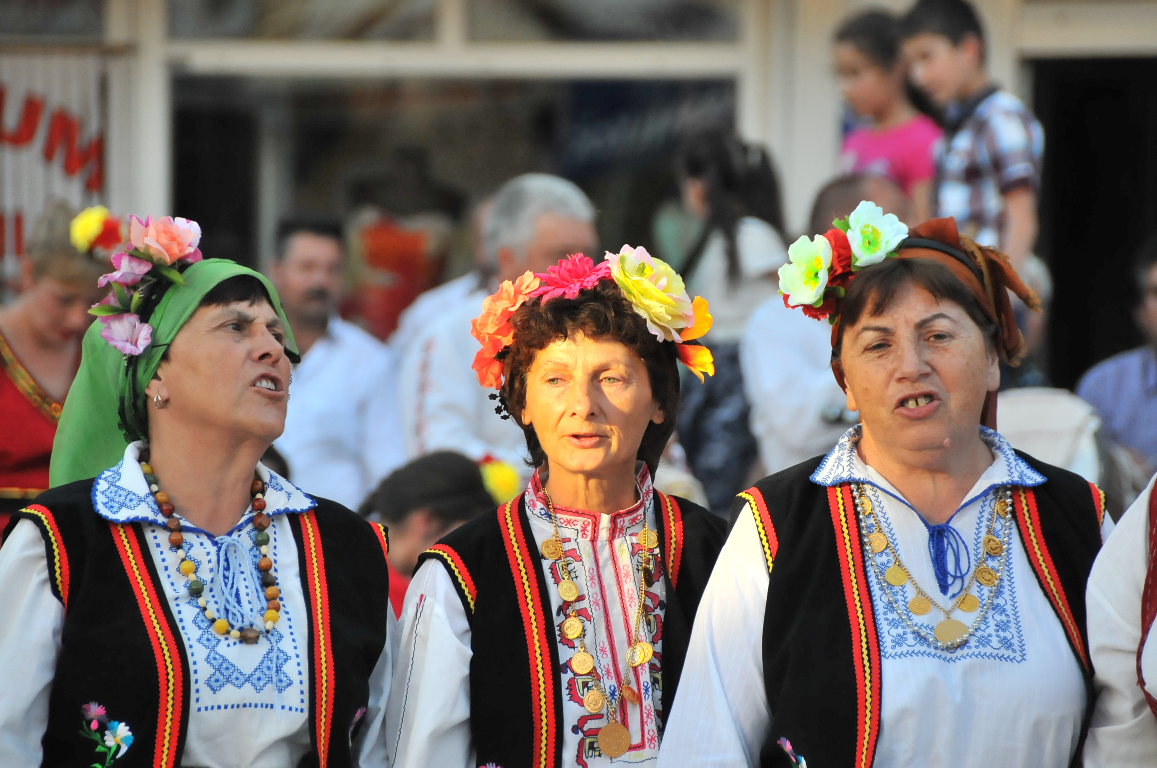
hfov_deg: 6.9
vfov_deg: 4.6
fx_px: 9630
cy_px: 384
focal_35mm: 300
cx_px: 578
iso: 800
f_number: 6.3
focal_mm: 200
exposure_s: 1/500
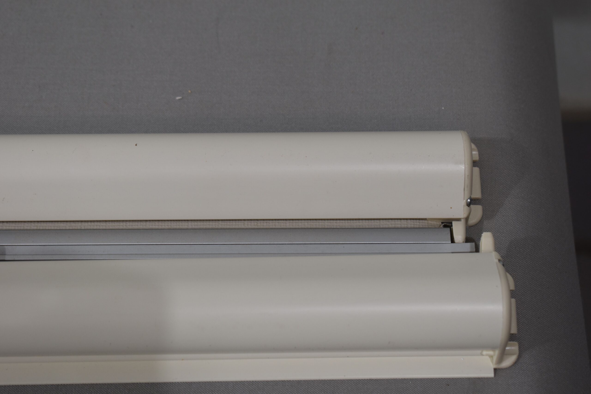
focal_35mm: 82
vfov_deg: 16.6
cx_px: 296
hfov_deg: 24.6
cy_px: 197
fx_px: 1354
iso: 280
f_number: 5.6
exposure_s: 1/125
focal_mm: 55
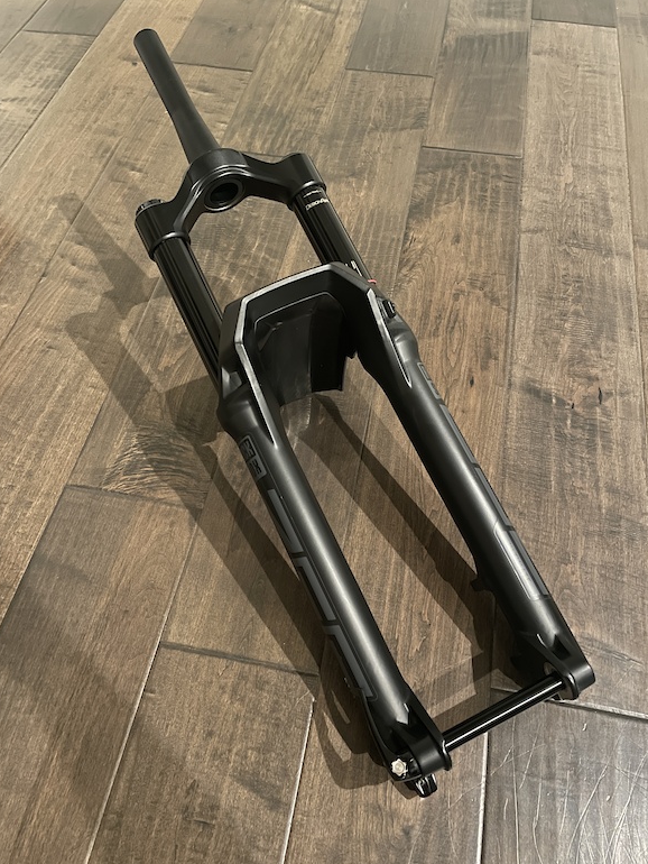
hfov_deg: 51.4
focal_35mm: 27
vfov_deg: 65.3
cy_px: 443
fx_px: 674
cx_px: 315
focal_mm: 4.2
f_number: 1.6
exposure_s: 1/24
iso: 1000
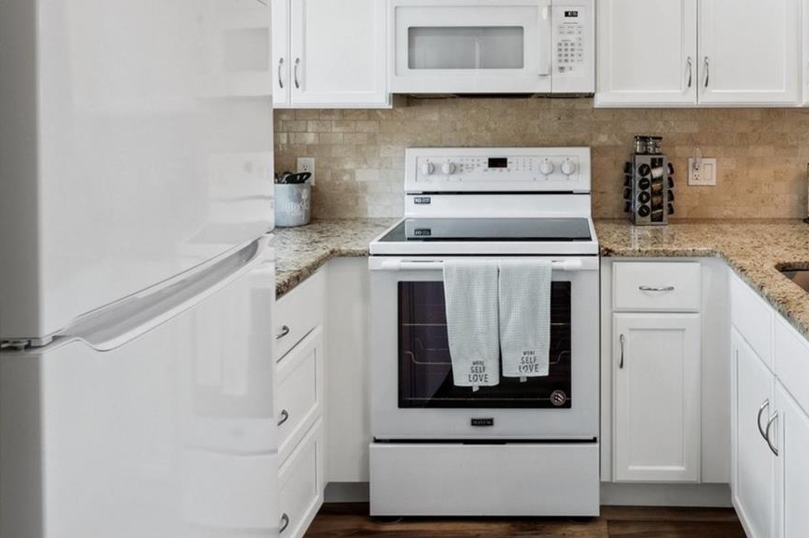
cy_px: 108
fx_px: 741
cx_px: 545
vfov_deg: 38.4
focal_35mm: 33
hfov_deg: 55.9
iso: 160
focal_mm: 12
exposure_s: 1/30
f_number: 8
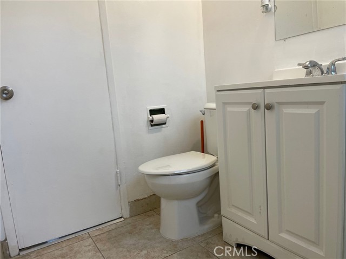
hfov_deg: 67.3
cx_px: 173
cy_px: 130
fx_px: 260
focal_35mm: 26
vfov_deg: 53.1
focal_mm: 4.2
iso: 80
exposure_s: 1/120
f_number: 1.6
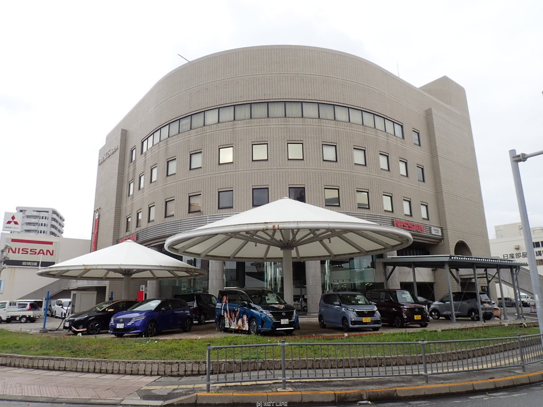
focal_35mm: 25
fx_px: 392
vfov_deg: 54.9
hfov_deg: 69.4
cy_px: 204
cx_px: 272
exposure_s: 1/500
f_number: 2.8
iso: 100
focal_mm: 4.5
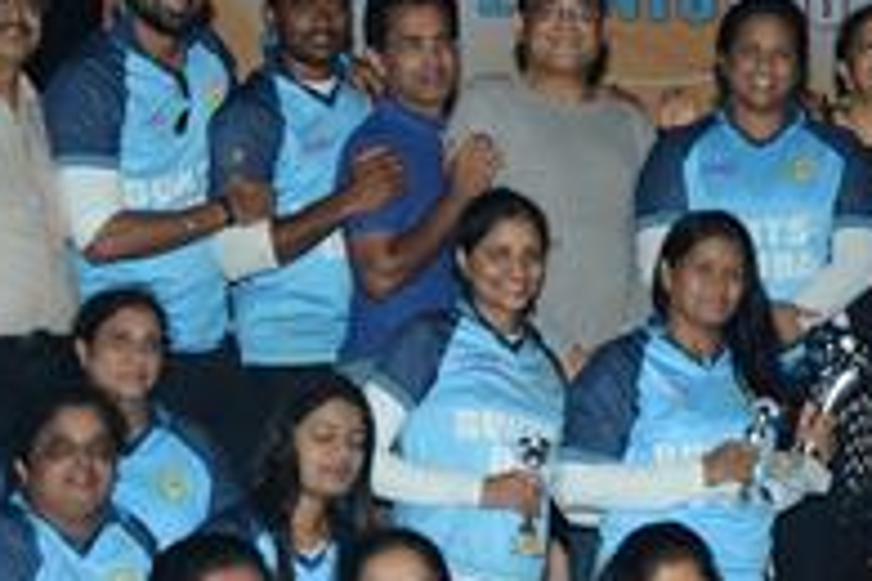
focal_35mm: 100
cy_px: 447
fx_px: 2422
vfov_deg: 13.6
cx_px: 890
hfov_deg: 19.8
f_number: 5.6
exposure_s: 1/60
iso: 400
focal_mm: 20
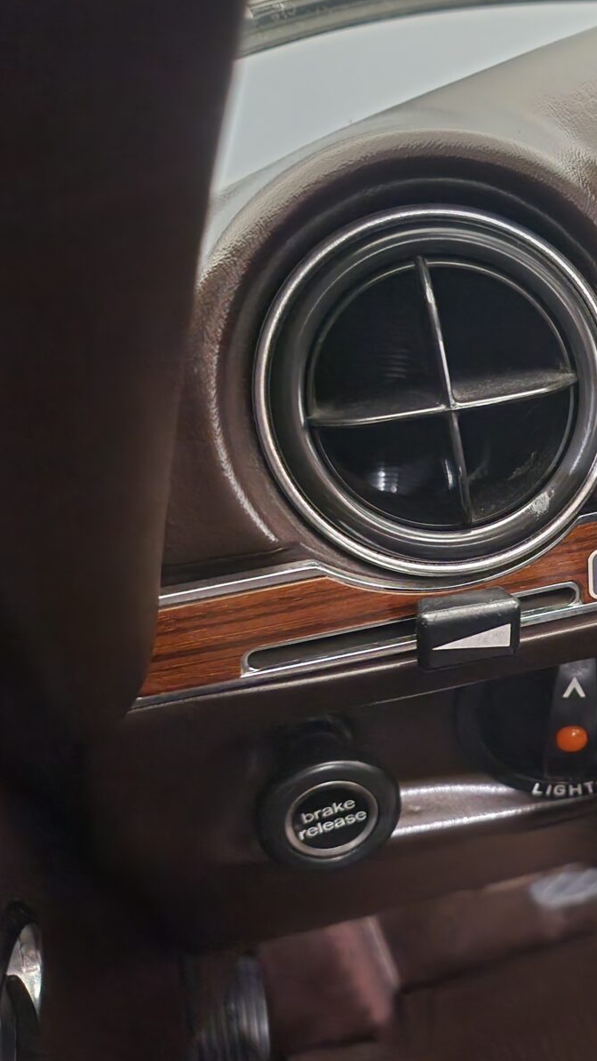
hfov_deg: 31.7
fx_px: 985
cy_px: 529
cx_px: 562
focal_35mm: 35
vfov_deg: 56.6
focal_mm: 5
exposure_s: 1/7.68
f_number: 1.8
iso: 2500
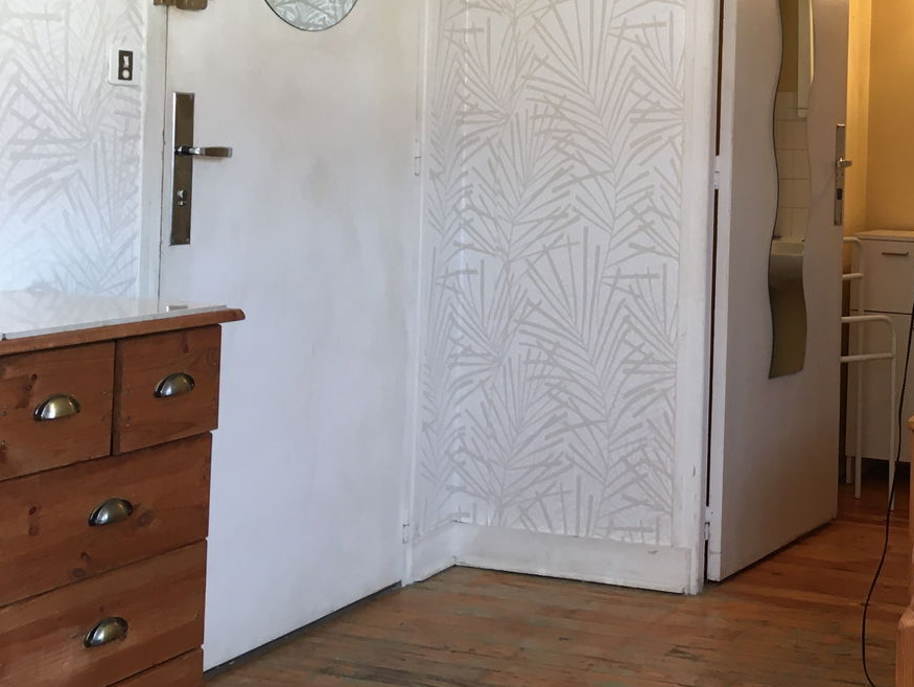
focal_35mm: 53
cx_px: 820
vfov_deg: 27.1
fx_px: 1400
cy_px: 150
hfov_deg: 34.2
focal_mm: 4.15
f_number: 2.2
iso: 64
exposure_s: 1/33
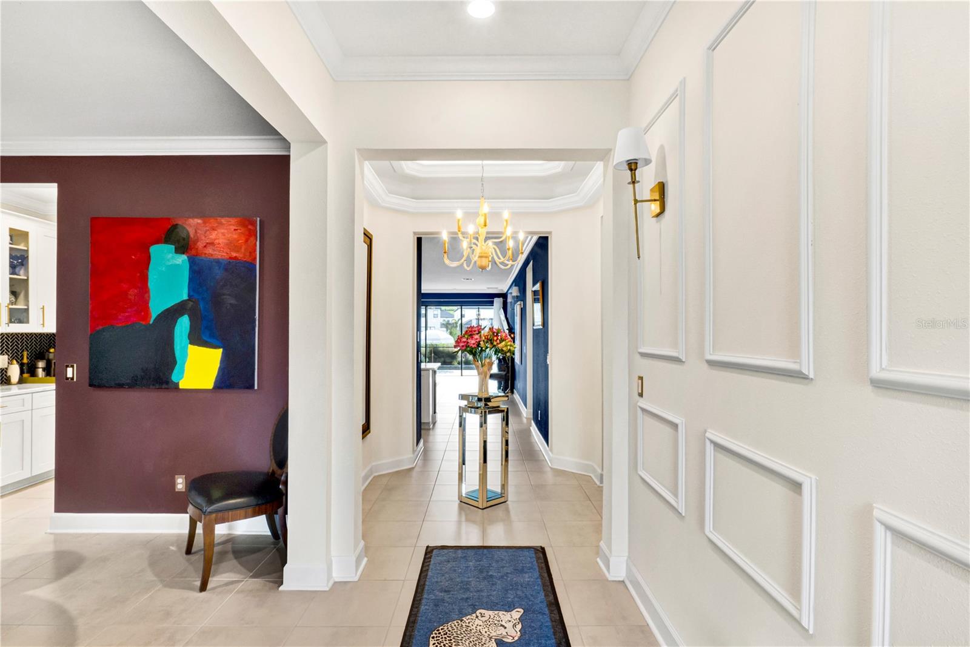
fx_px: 444
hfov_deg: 95.0
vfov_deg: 72.0
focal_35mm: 16
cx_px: 485
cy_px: 324
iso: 640
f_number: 16
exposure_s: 1/10
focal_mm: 11
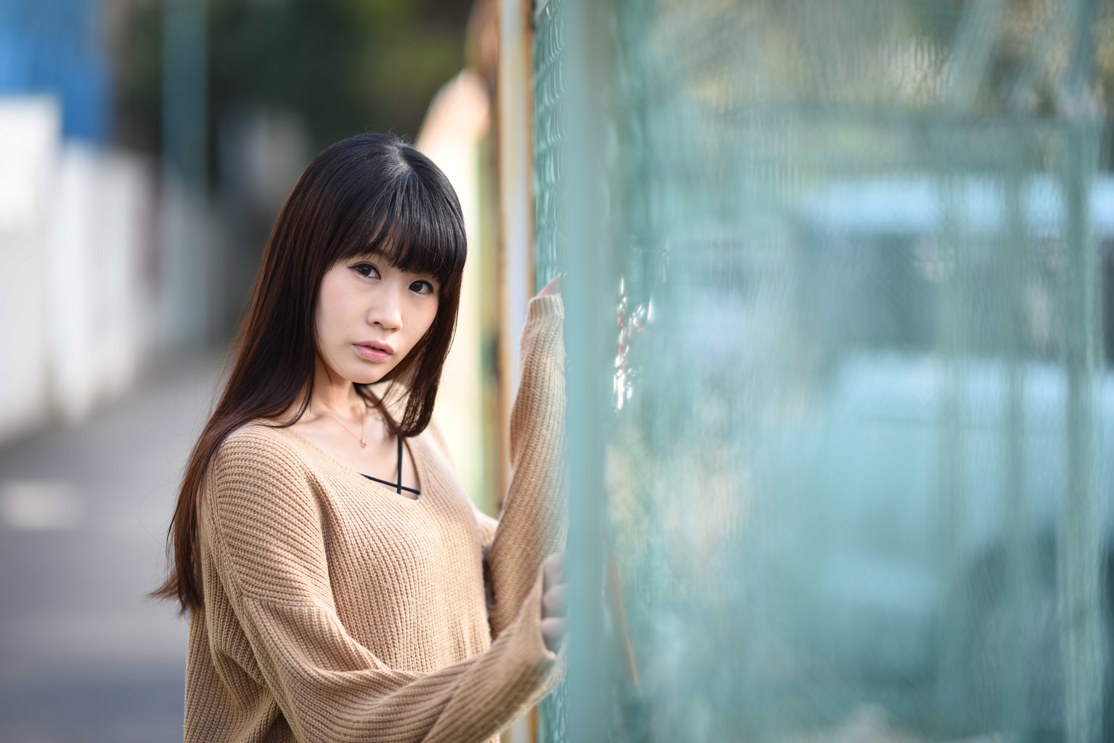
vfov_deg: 13.1
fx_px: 3250
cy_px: 372
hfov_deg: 19.5
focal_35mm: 105
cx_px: 557
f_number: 1.4
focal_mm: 105
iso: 100
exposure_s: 1/500
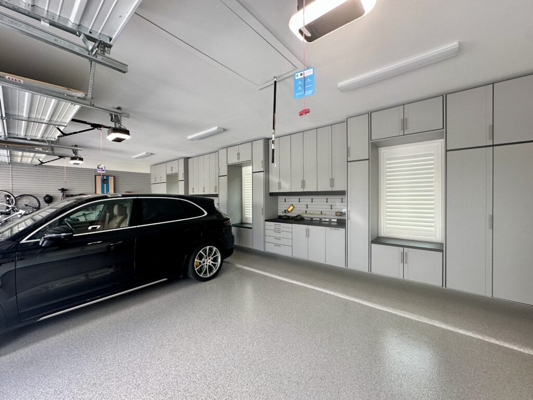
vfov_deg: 85.7
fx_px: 216
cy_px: 200
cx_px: 266
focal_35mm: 14
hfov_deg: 102.1
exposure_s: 1/120
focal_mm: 2.22
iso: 100
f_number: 2.2
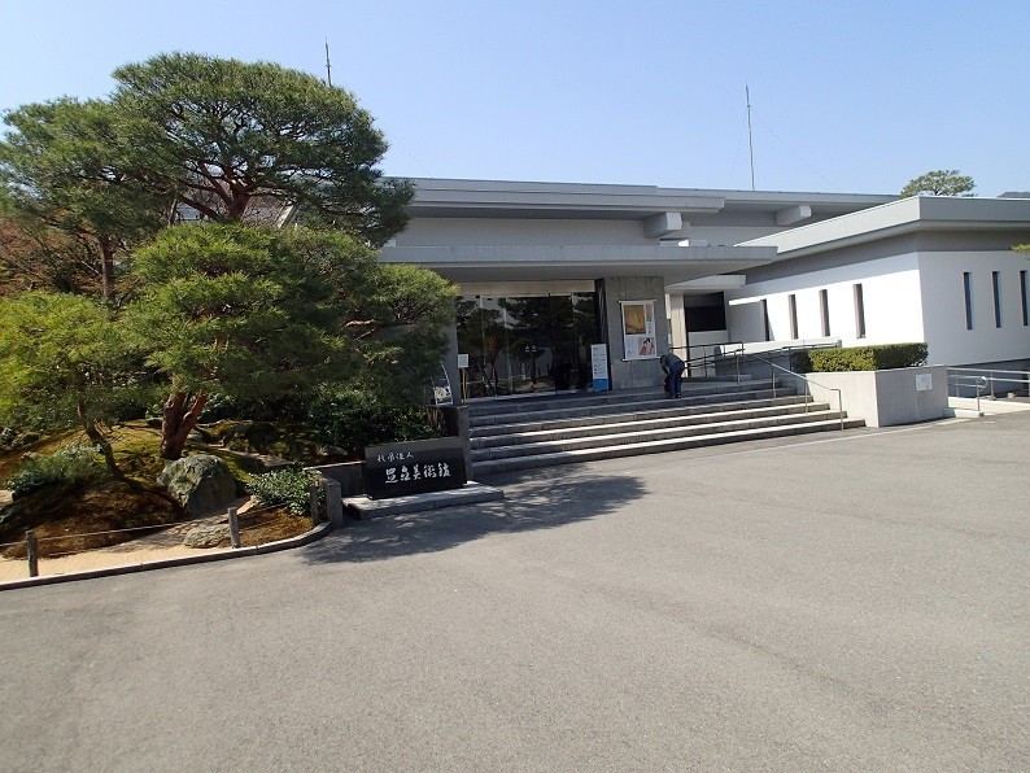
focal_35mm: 25
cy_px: 386
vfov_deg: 54.9
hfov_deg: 69.4
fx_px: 744
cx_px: 515
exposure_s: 1/160
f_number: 8
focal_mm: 4.5
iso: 100
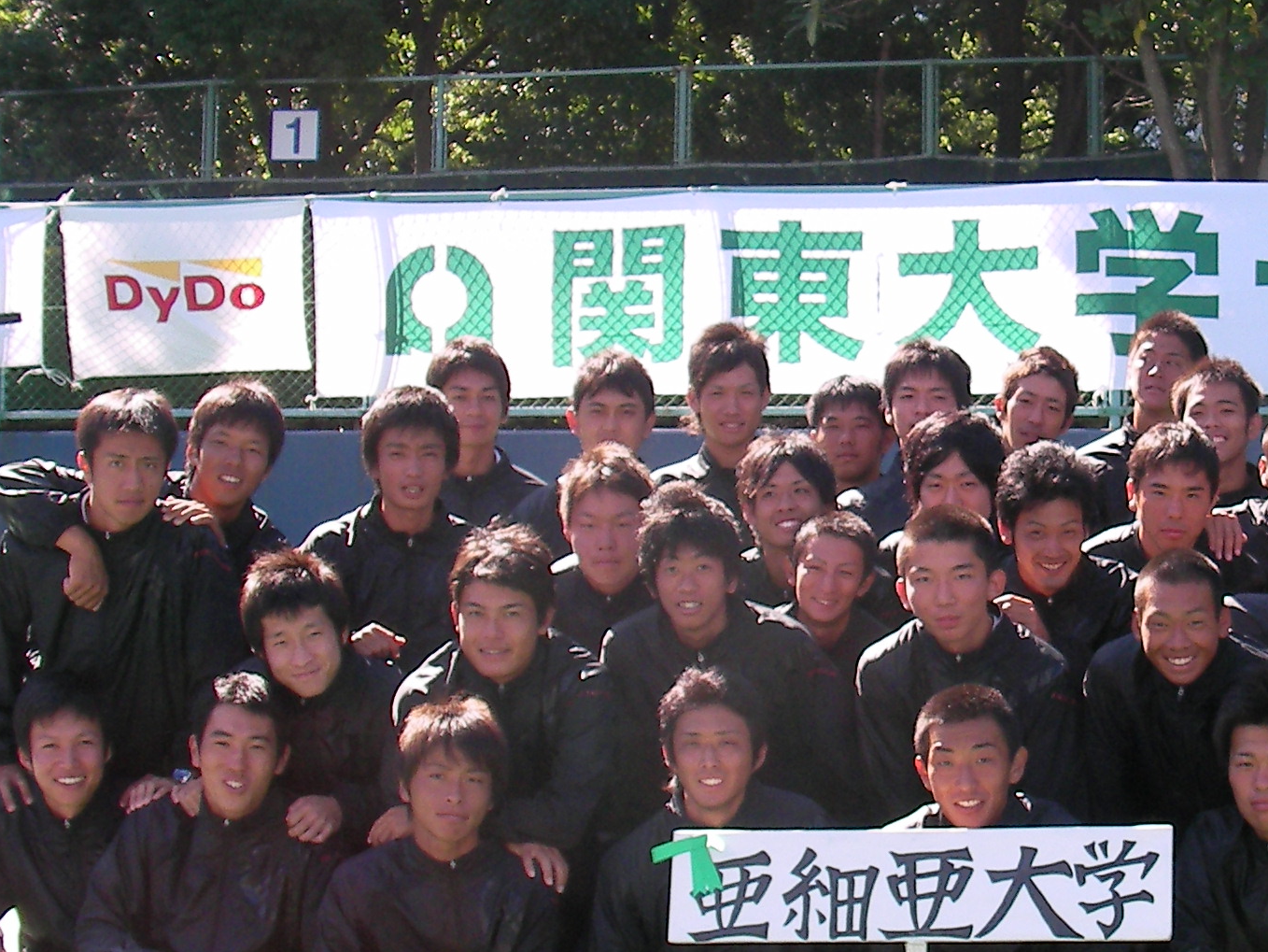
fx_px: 3114
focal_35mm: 85
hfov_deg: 22.7
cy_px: 528
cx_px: 1041
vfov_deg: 17.4
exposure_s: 1/233
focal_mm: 6.3
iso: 50
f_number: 3.5
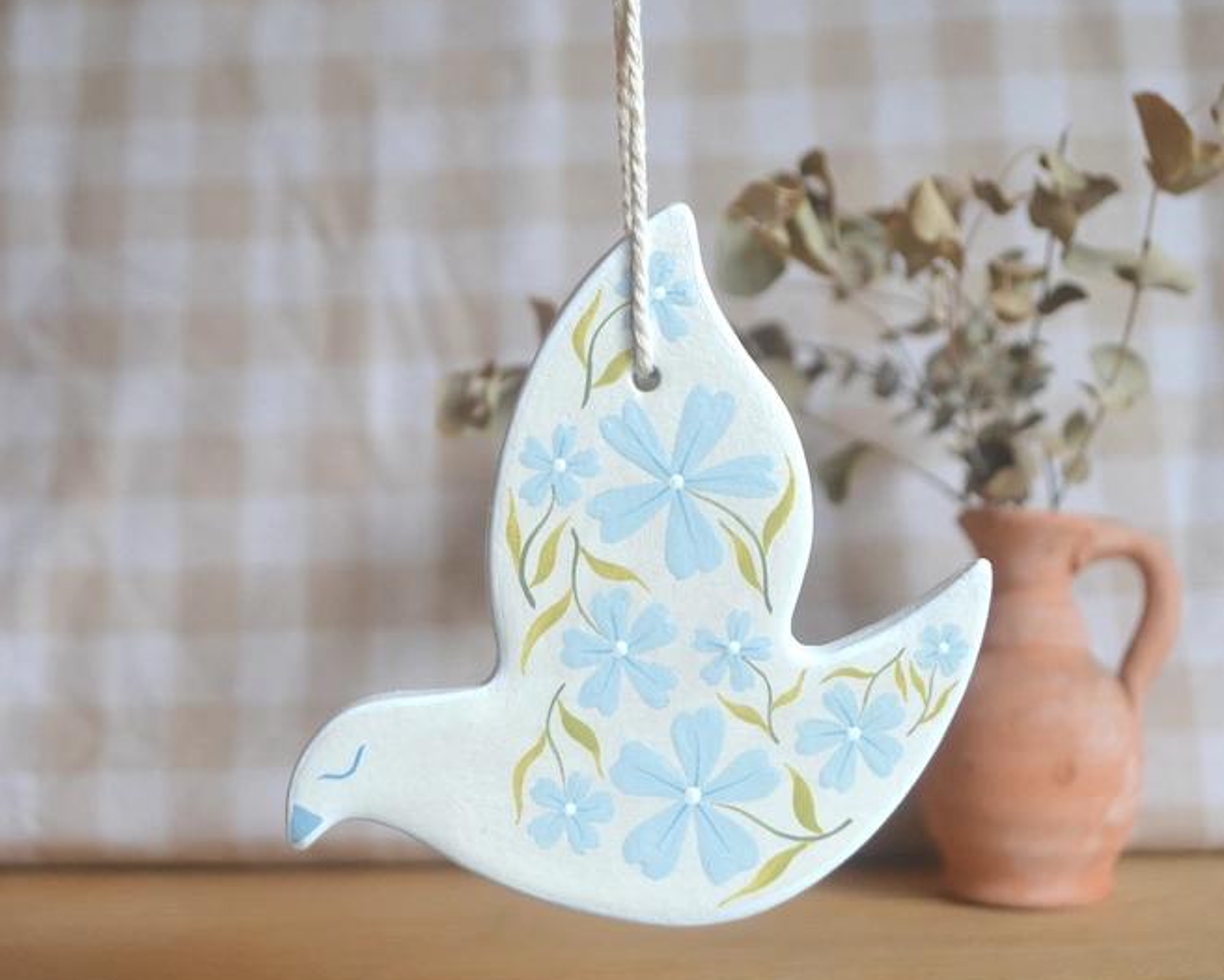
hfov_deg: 36.7
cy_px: 467
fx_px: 1848
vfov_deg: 29.7
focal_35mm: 51
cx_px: 614
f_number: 4
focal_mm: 24
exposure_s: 1/60
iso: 400
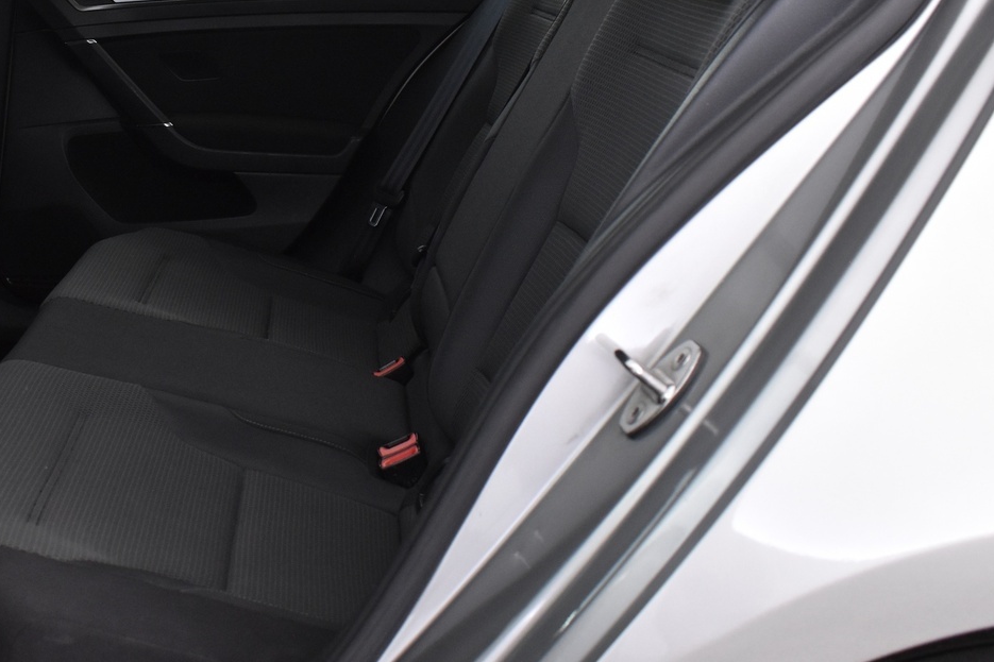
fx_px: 1435
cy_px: 182
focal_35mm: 52
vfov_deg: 25.7
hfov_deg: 37.5
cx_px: 285
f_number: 5.6
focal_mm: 20
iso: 1250
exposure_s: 1/10
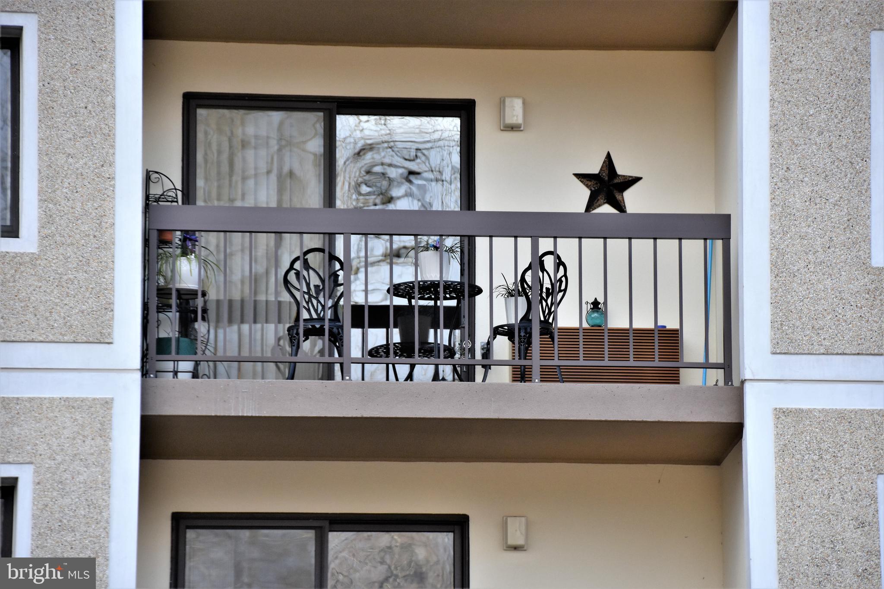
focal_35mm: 183
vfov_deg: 7.5
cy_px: 294
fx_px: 4493
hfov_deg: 11.2
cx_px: 442
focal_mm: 122
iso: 720
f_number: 5.6
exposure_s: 1/1000
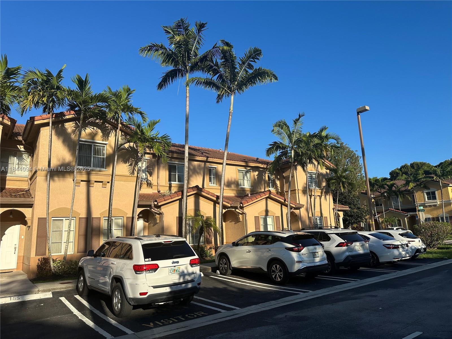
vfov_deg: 56.8
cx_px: 226
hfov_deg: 71.6
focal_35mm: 24
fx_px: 313
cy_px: 170
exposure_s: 1/3861
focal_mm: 6.86
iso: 80
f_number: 1.78
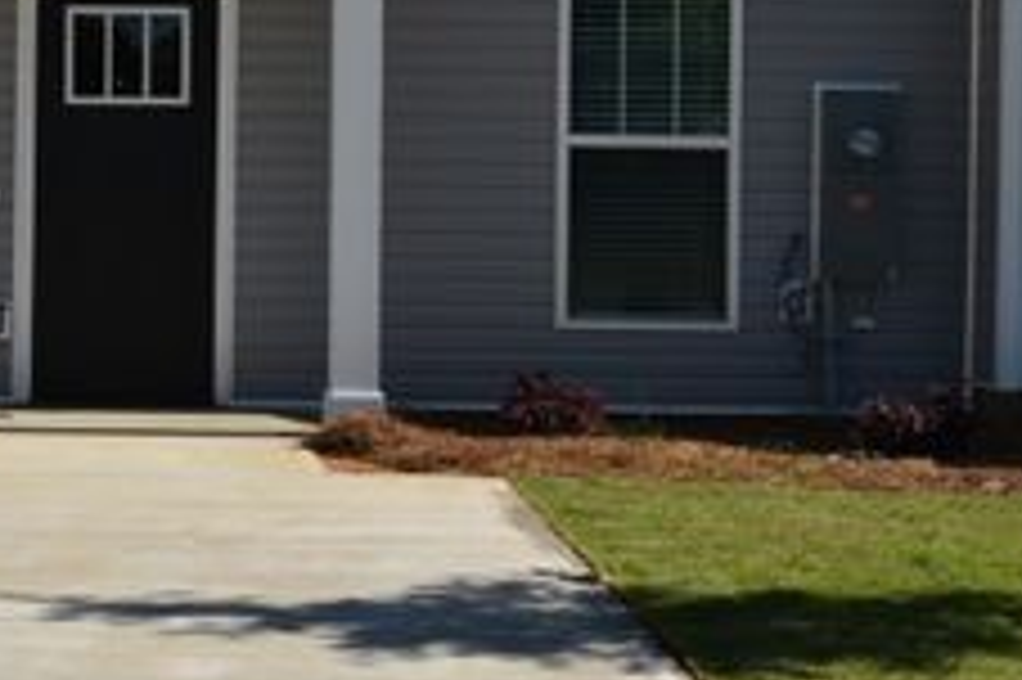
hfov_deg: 23.1
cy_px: 146
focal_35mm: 86
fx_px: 2440
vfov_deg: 15.8
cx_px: 131
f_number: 13
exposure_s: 1/200
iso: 100
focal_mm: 26
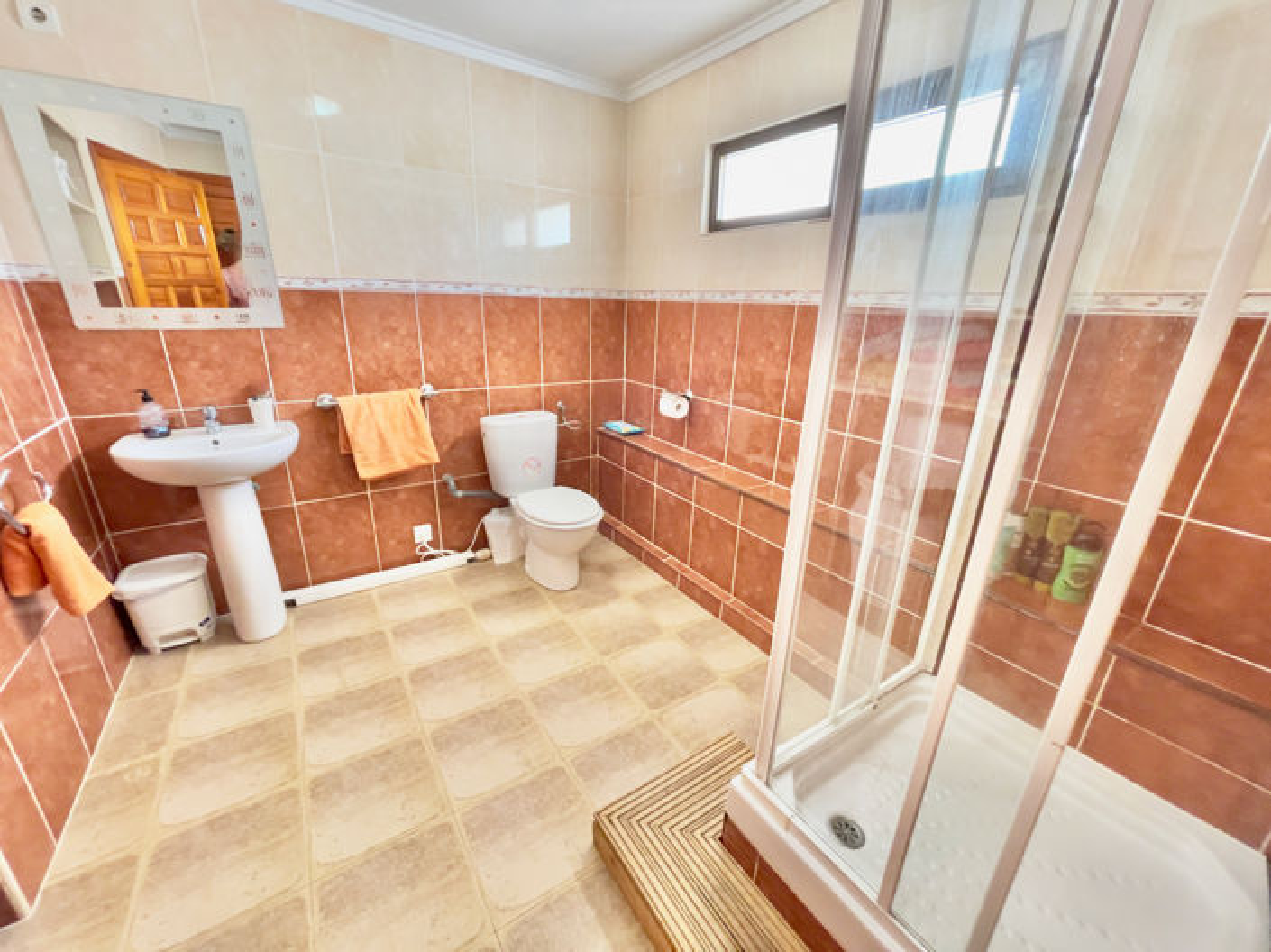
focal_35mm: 13
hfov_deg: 106.2
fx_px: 477
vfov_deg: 89.9
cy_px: 476
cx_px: 636
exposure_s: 1/50
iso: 500
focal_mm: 1.54
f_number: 2.4
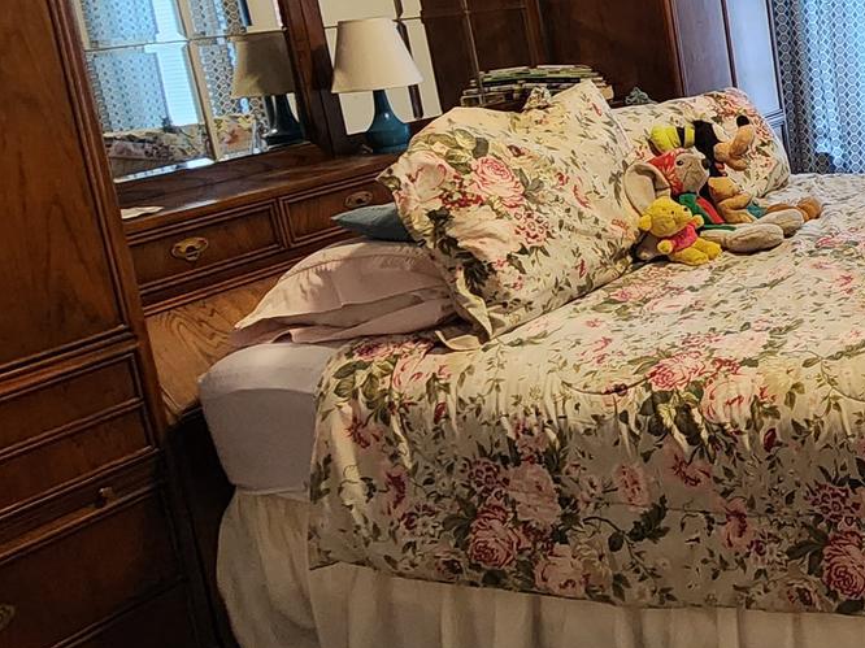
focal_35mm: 40
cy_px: 165
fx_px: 999
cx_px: 1059
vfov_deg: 35.2
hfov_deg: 35.7
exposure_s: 1/30
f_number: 2.2
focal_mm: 2.2
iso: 320
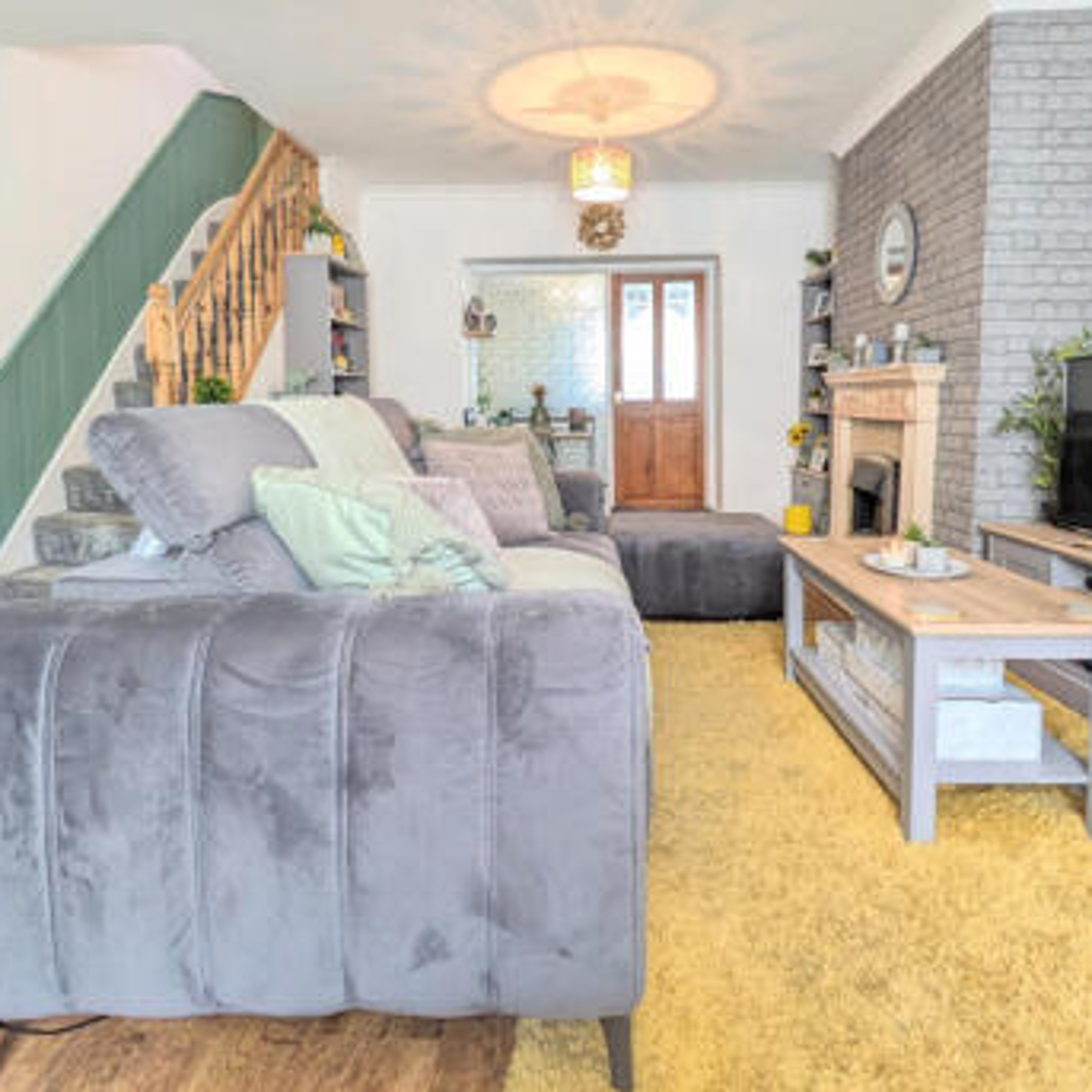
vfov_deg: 71.4
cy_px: 441
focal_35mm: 21
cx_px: 557
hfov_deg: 72.1
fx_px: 749
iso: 141
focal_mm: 1.83
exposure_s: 1/50
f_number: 2.2
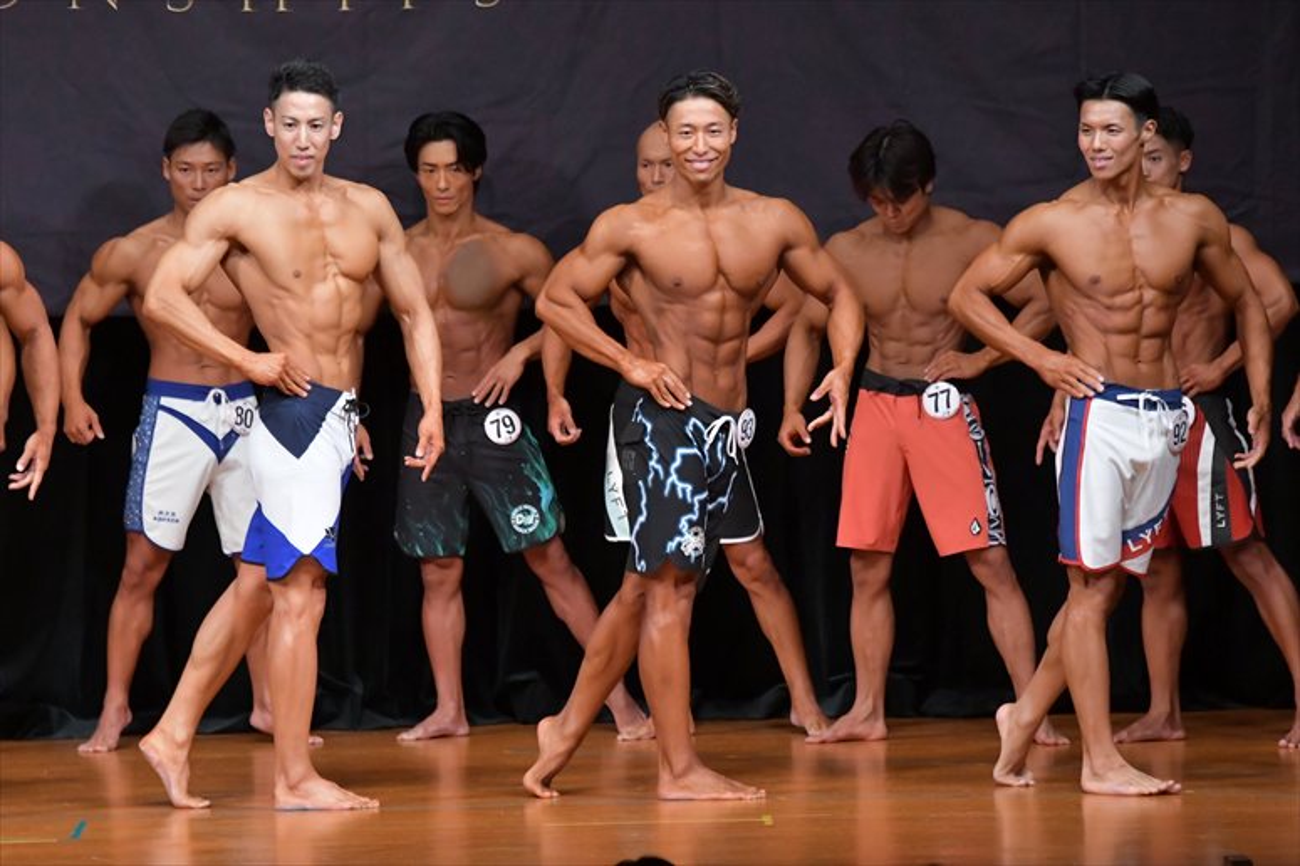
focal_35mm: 270
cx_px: 650
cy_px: 433
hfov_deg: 7.6
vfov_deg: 5.1
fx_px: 9745
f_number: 5.6
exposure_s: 1/400
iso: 5000
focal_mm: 180
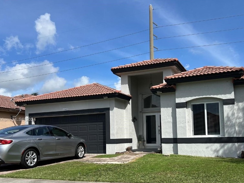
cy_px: 120
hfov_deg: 52.5
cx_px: 134
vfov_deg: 40.3
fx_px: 247
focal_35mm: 35
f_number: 1.5
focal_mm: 5.7
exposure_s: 1/4630
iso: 50
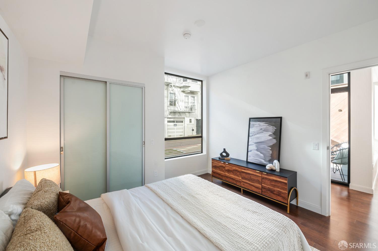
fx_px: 147
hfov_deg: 104.3
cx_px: 189
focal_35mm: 14
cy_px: 126
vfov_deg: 81.1
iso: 125
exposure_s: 1/10
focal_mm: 14
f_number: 6.3
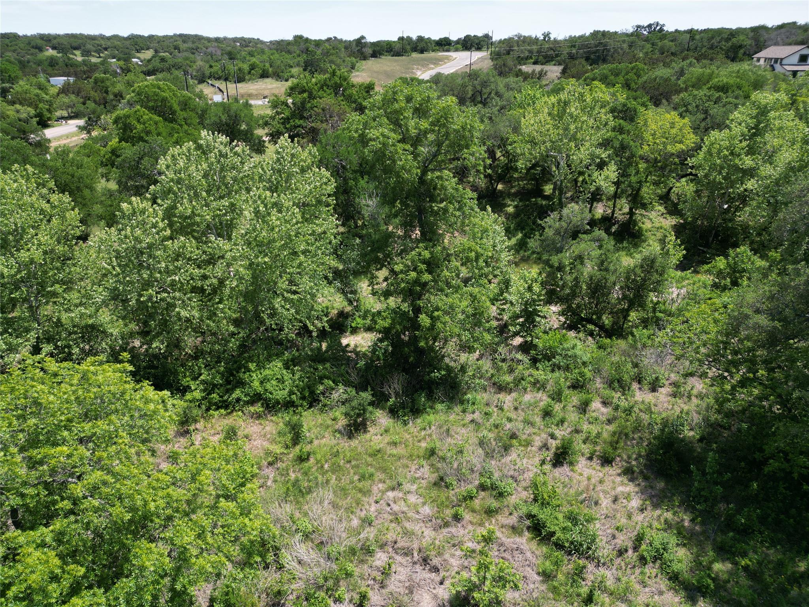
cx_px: 404
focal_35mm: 24
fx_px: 561
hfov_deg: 71.6
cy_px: 304
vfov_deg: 56.8
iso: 140
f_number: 1.7
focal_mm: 6.72
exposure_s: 1/2000
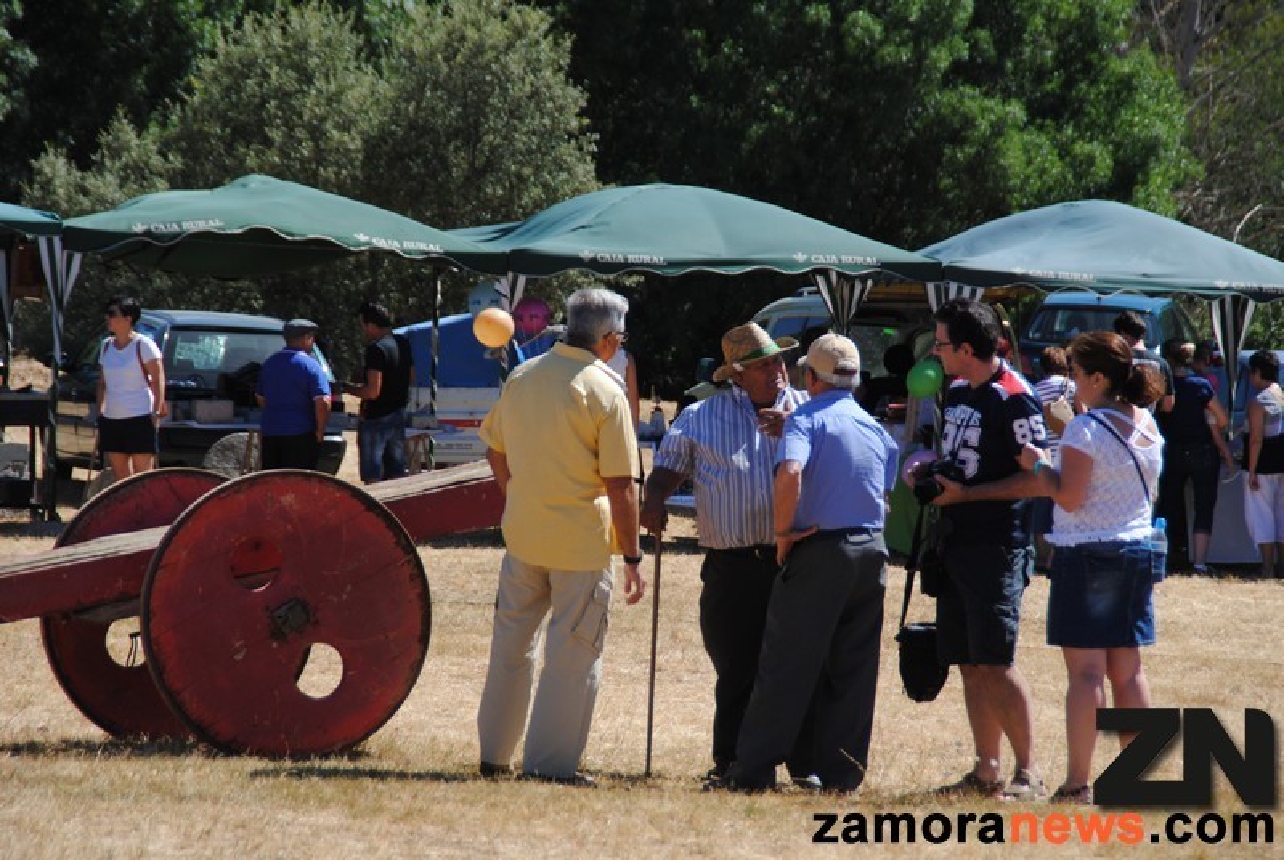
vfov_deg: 6.1
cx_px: 642
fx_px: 8037
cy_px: 430
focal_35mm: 225
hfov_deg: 9.1
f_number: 6.3
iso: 200
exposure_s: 1/800
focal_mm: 150
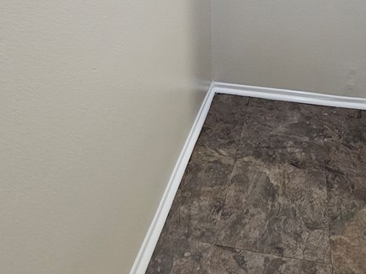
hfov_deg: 57.0
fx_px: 328
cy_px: 43
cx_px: 245
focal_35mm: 31
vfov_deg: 42.8
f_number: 2.2
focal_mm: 2.2
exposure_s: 1/60
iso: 400
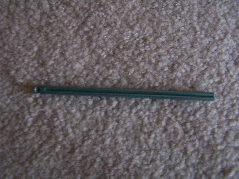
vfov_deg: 37.7
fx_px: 262
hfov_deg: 49.0
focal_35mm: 38
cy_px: 90
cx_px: 120
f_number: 2.8
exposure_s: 1/8
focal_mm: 6.3
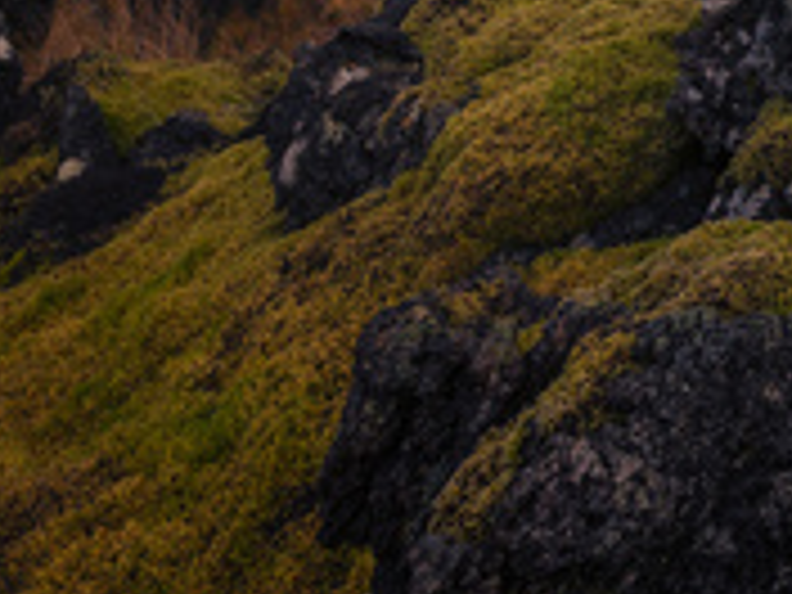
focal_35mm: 93
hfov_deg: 17.6
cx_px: 1370
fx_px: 2128
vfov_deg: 15.7
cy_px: 38
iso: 200
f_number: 8
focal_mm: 17
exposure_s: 1/320
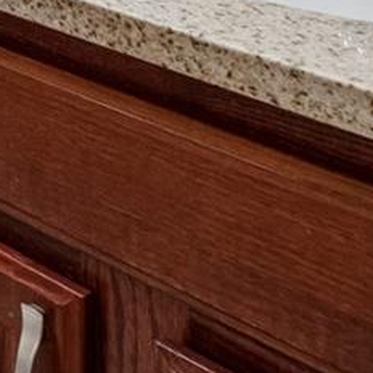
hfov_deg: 13.8
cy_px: -384
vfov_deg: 15.5
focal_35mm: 88
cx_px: -534
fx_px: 1073
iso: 500
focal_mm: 10
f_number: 7.1
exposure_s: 1/40
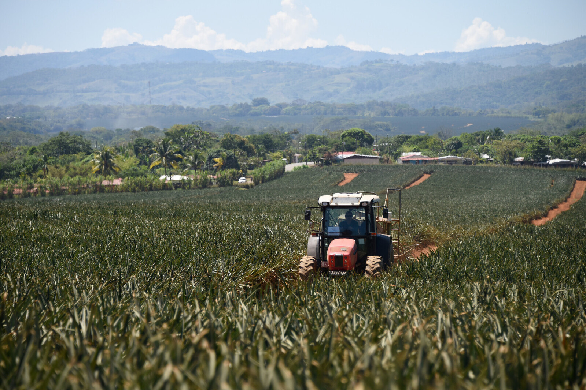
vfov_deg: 7.6
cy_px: 195
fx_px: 2930
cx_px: 293
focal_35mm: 180
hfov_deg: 11.4
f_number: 5.6
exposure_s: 1/800
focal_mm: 180
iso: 200
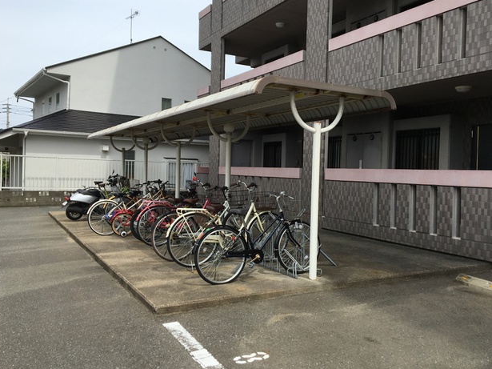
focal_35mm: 33
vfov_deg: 42.9
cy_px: 177
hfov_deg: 55.3
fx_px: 469
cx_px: 268
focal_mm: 4.15
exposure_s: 1/1221
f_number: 2.2
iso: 25
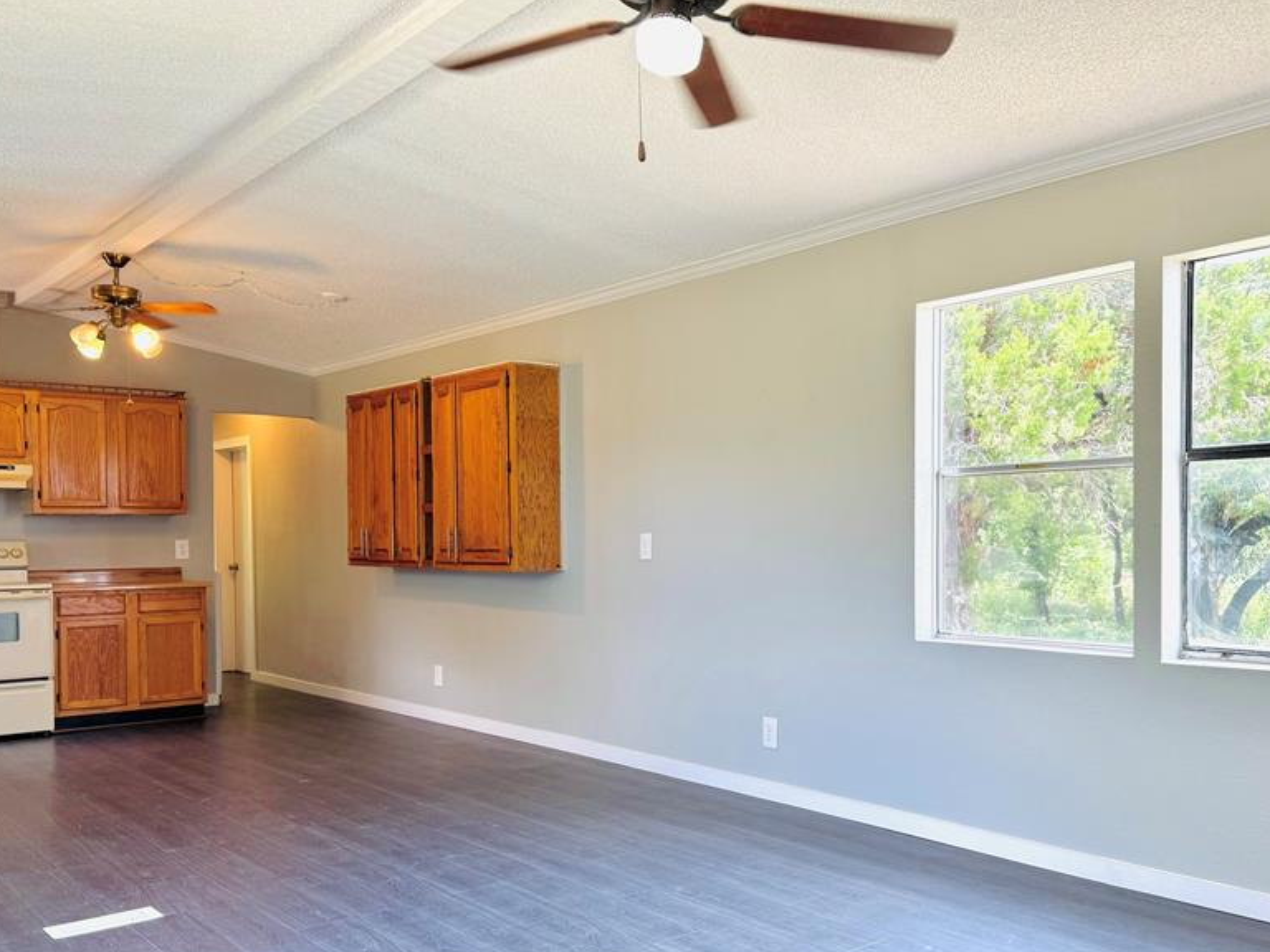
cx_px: 704
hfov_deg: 56.7
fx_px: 1174
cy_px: 547
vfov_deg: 44.0
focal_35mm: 32
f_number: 1.78
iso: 50
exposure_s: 1/135
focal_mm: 6.76
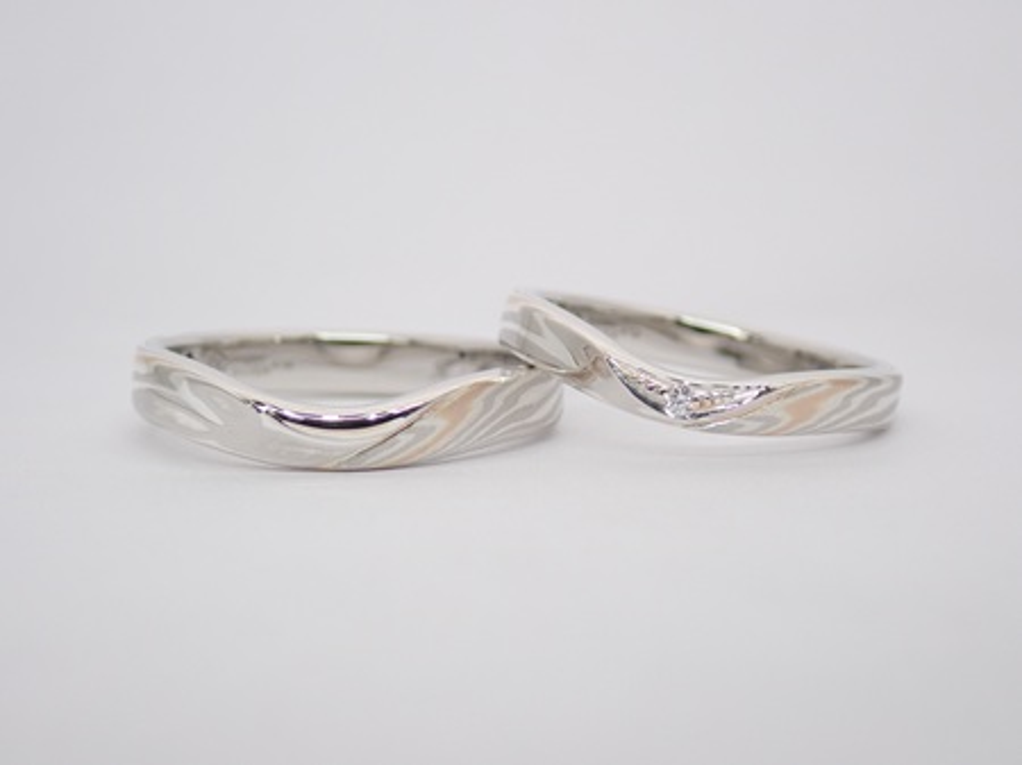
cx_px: 511
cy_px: 382
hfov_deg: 25.3
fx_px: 2272
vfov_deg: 19.1
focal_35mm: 77
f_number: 4.1
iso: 200
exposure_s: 1/100
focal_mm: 13.65
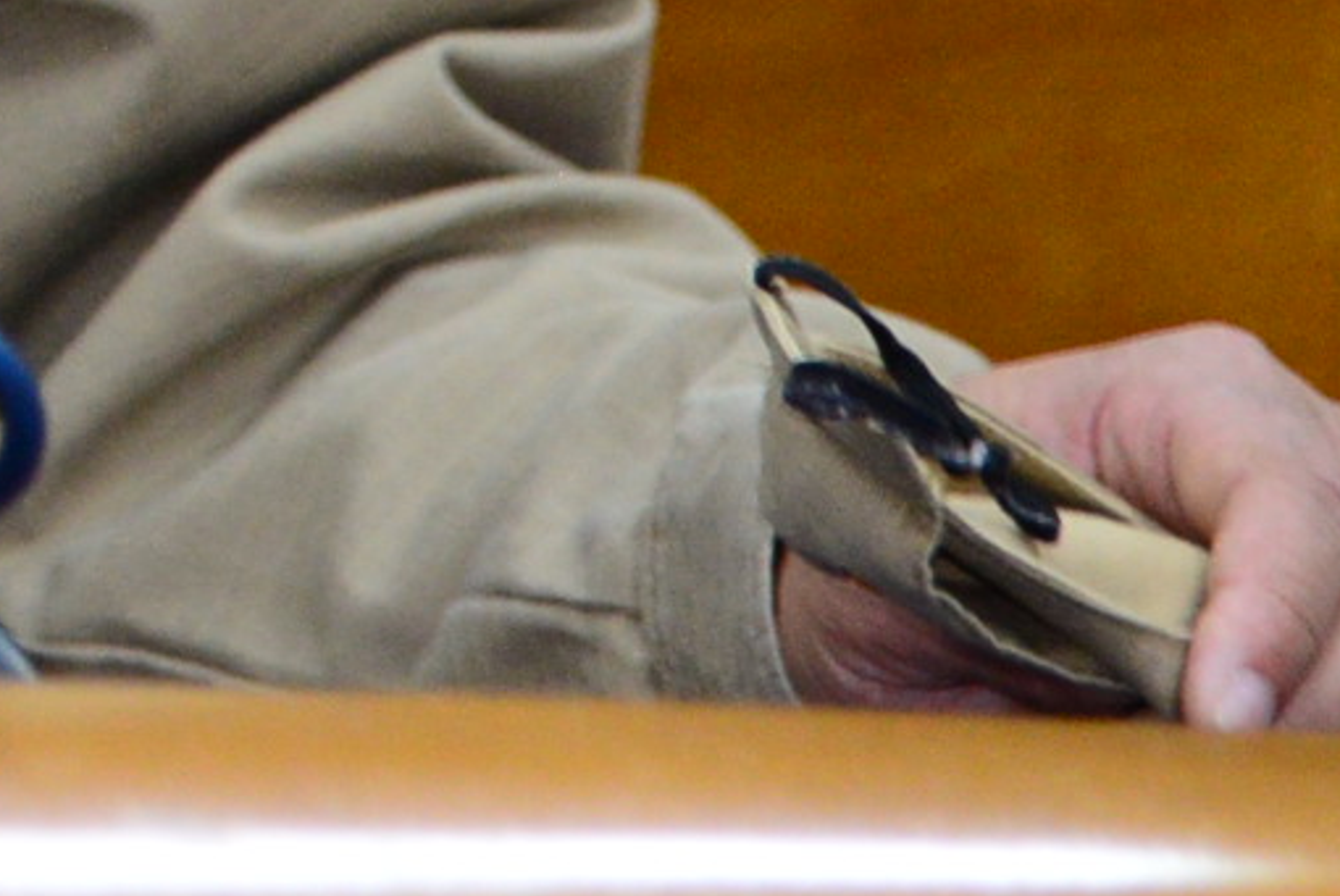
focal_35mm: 660
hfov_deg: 3.1
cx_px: -1469
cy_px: -1443
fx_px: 24587
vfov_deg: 2.1
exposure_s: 1/60
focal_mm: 112
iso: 1600
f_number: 4
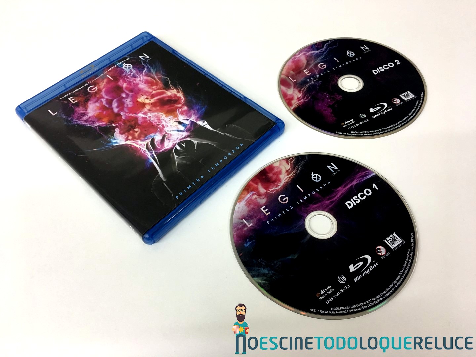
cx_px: 238
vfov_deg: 48.2
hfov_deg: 61.7
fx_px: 399
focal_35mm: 29
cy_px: 178
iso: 64
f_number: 2.2
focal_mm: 4.15
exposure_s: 1/17
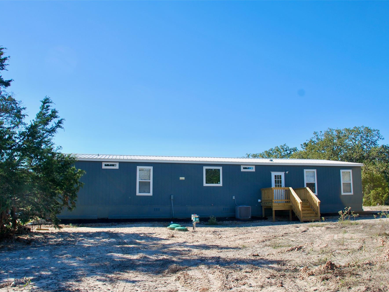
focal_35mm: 30
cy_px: 150
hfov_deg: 60.0
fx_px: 337
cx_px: 197
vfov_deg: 46.8
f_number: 7.1
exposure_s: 1/200
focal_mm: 18
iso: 100
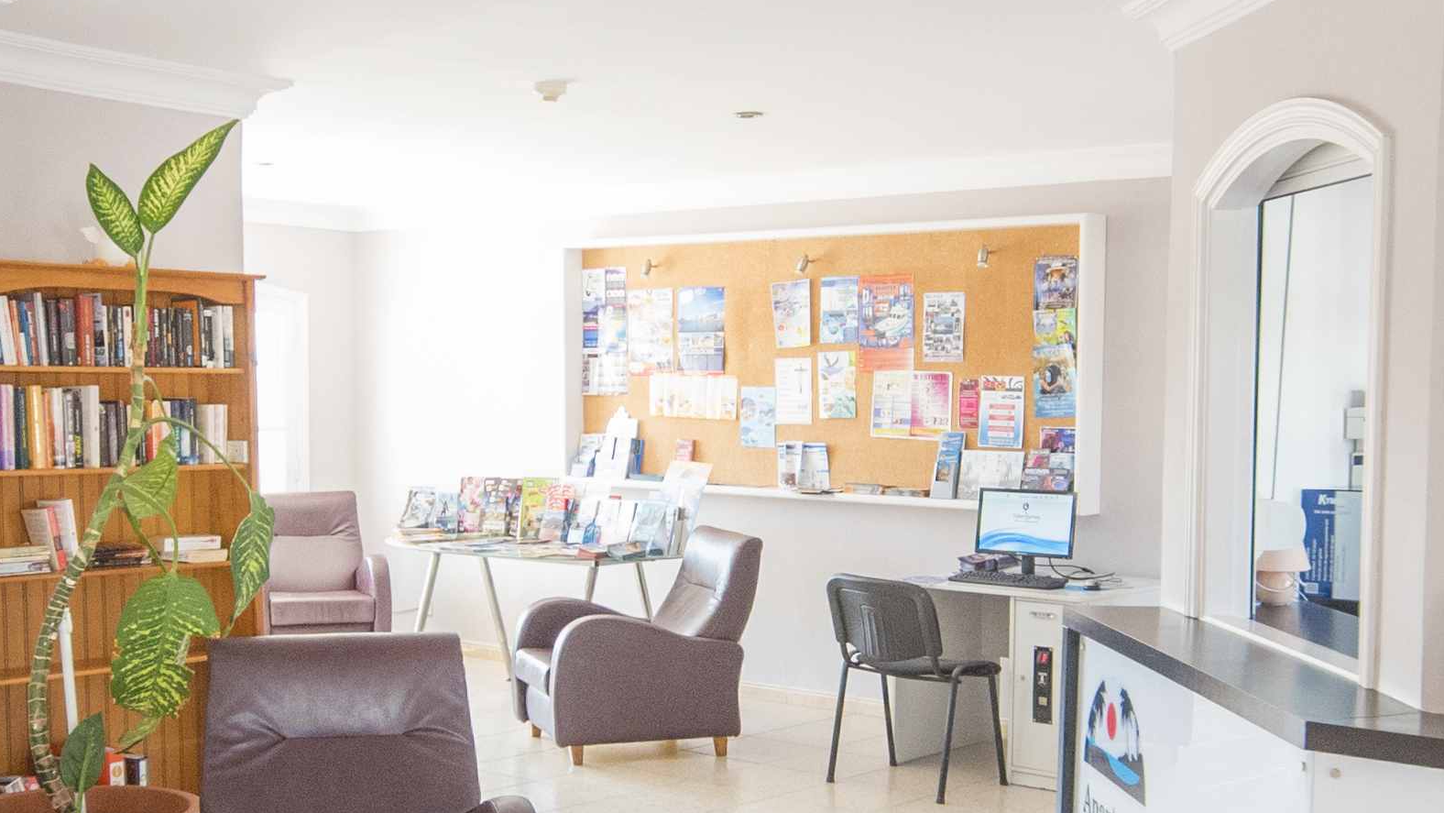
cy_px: 535
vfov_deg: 24.8
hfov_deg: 42.9
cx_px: 758
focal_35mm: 48
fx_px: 1838
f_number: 5
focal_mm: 12
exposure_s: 1/100
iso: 1600
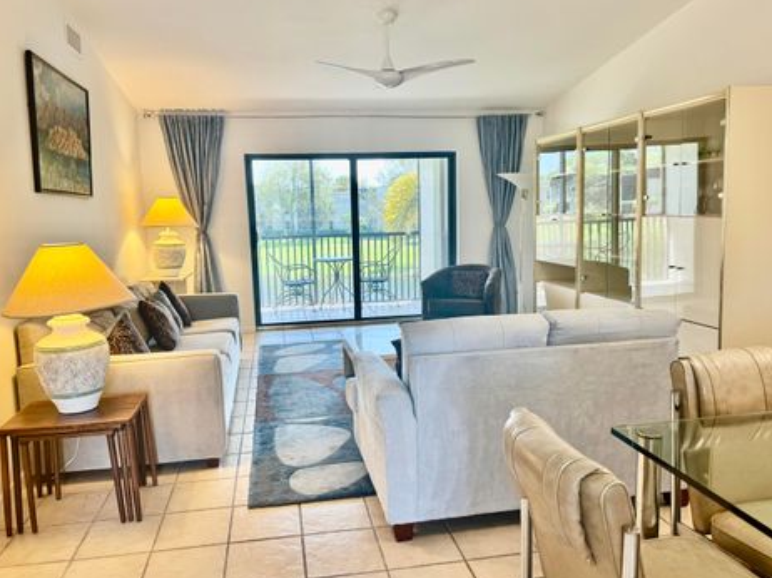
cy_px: 286
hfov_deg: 67.3
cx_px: 363
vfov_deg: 53.0
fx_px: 580
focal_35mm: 26
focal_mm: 6.76
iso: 100
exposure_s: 1/120
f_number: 1.78
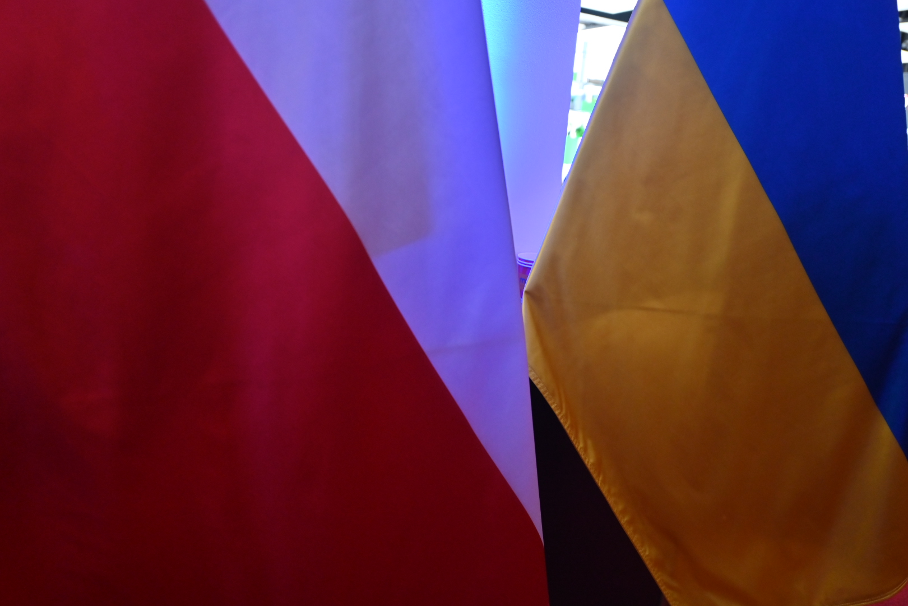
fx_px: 605
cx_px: 454
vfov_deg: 53.1
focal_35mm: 24
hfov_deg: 73.7
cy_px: 303
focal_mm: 24
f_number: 2.8
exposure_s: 1/200
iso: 2200
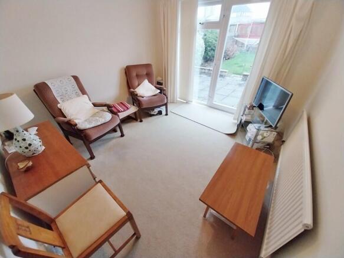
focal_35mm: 13
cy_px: 129
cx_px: 172
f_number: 2.2
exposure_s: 1/33.4
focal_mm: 1.13
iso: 202
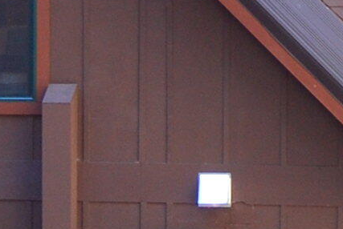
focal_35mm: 285
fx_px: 2719
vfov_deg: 4.8
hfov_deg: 7.2
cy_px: 23
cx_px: 272
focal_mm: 28
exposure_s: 1/30
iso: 400
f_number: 4.2
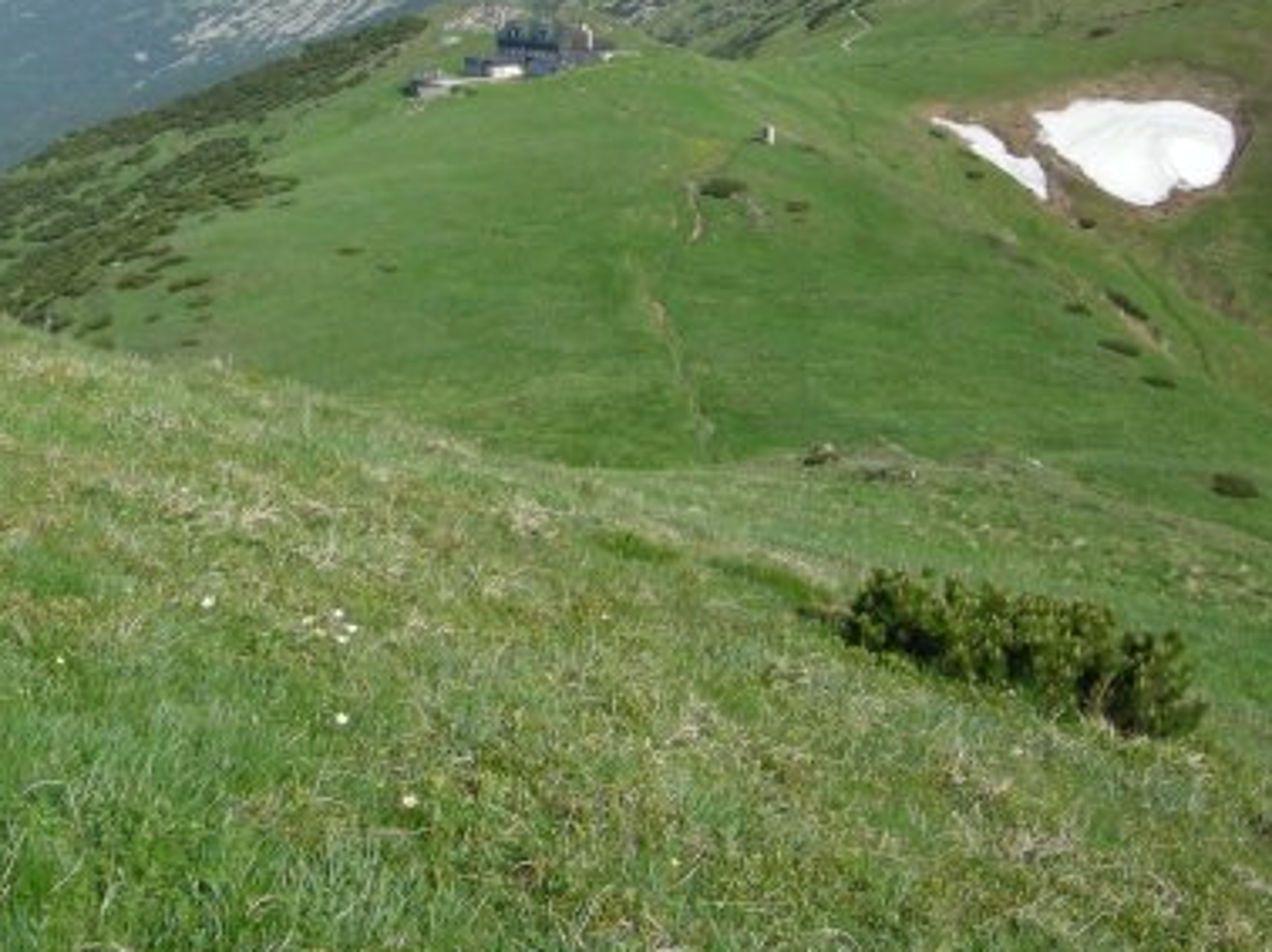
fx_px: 2240
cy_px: 246
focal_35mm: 61
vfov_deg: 23.8
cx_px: 478
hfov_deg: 31.6
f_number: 6.1
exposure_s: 1/317
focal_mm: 7.5
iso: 100
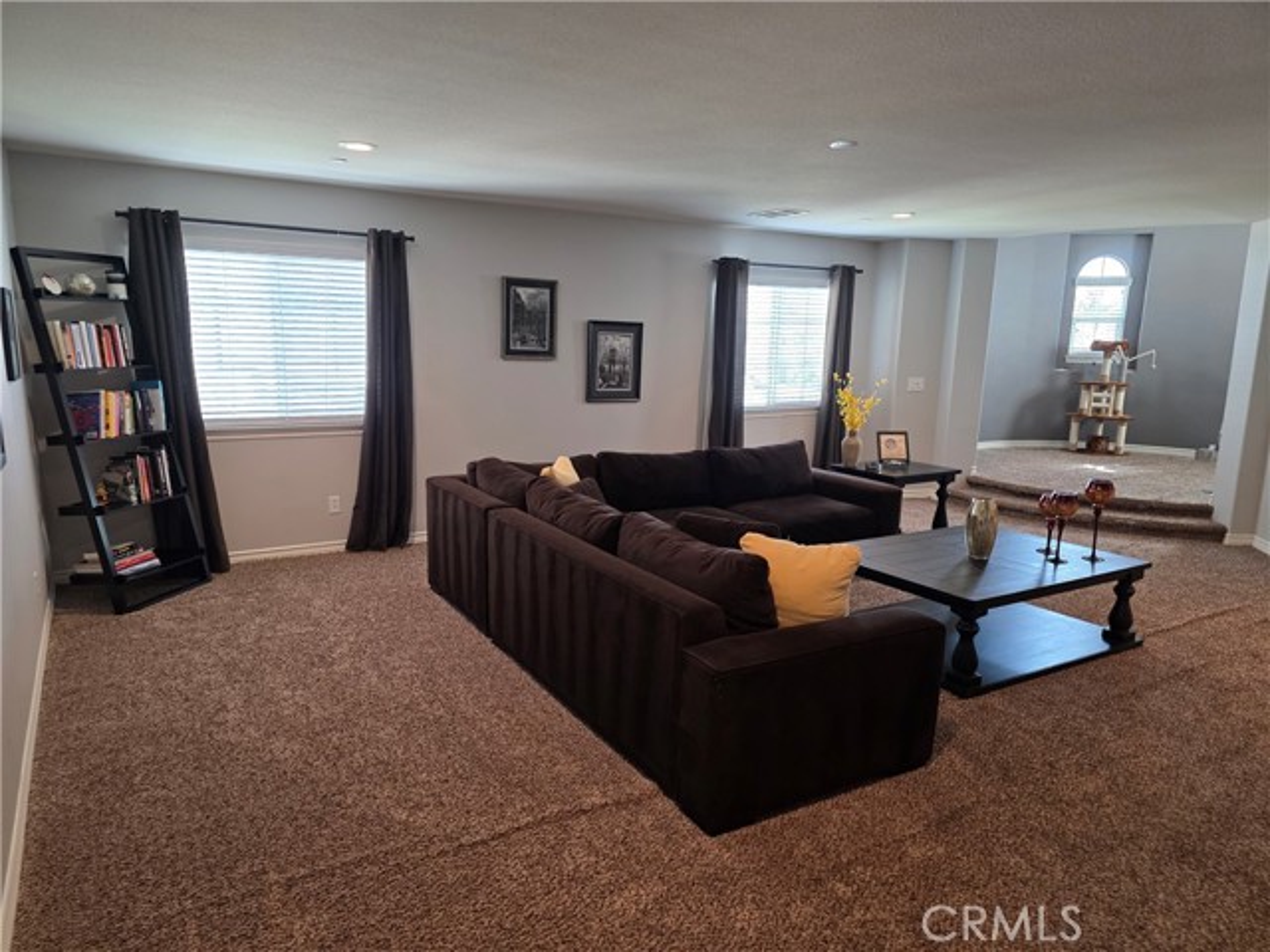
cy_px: 476
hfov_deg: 73.9
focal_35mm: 23
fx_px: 844
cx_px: 635
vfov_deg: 58.9
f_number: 1.7
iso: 400
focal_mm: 6.3
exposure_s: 1/120
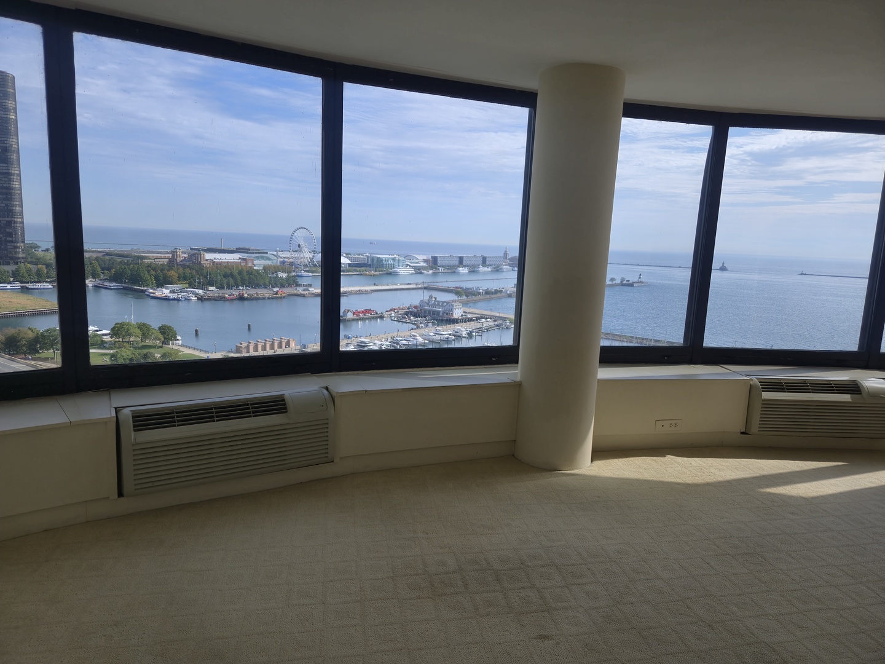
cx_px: 442
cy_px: 332
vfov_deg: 58.9
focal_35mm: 23
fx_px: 588
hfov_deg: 73.9
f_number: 1.8
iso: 25
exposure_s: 1/612
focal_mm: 5.4
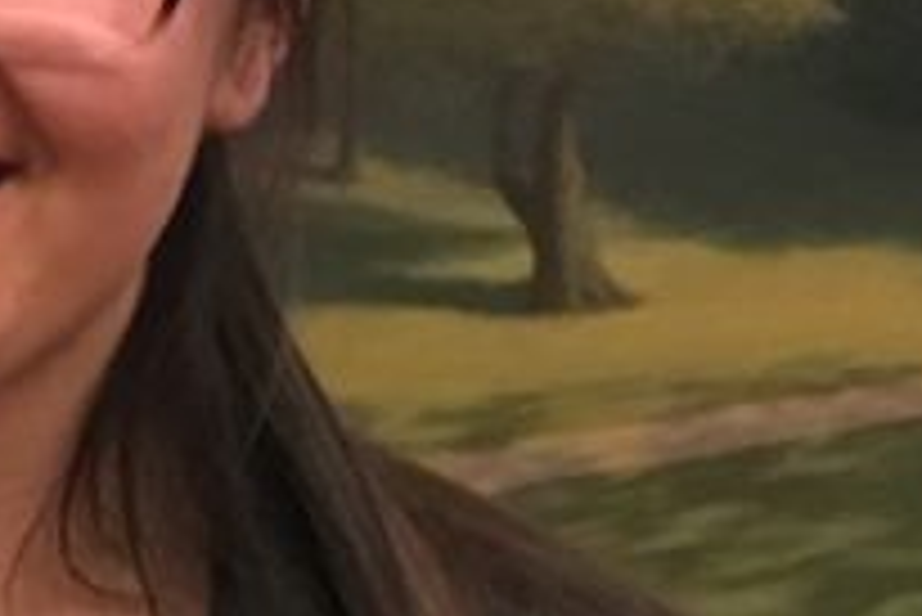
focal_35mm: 233
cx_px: -364
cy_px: 9
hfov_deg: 8.7
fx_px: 5971
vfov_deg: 5.9
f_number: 2.2
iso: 200
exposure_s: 1/17
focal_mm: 4.15
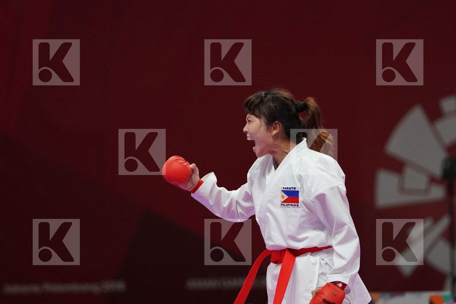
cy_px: 152
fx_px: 4446
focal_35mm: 351
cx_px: 228
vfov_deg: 3.9
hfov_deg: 5.9
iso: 3200
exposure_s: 1/1000
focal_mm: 234
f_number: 4
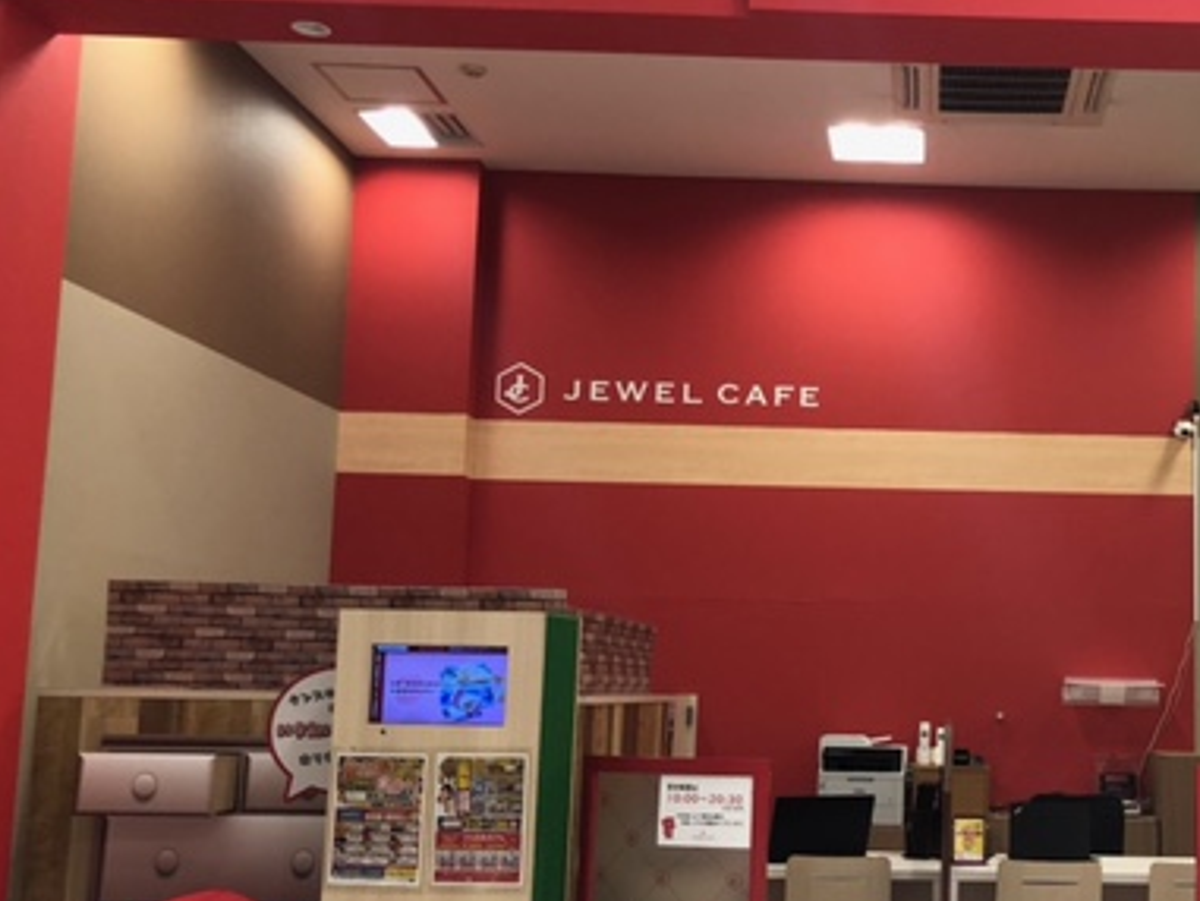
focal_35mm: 47
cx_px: 1002
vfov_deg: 30.9
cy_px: 495
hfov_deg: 38.5
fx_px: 1630
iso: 32
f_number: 1.8
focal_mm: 3.99
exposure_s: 1/33
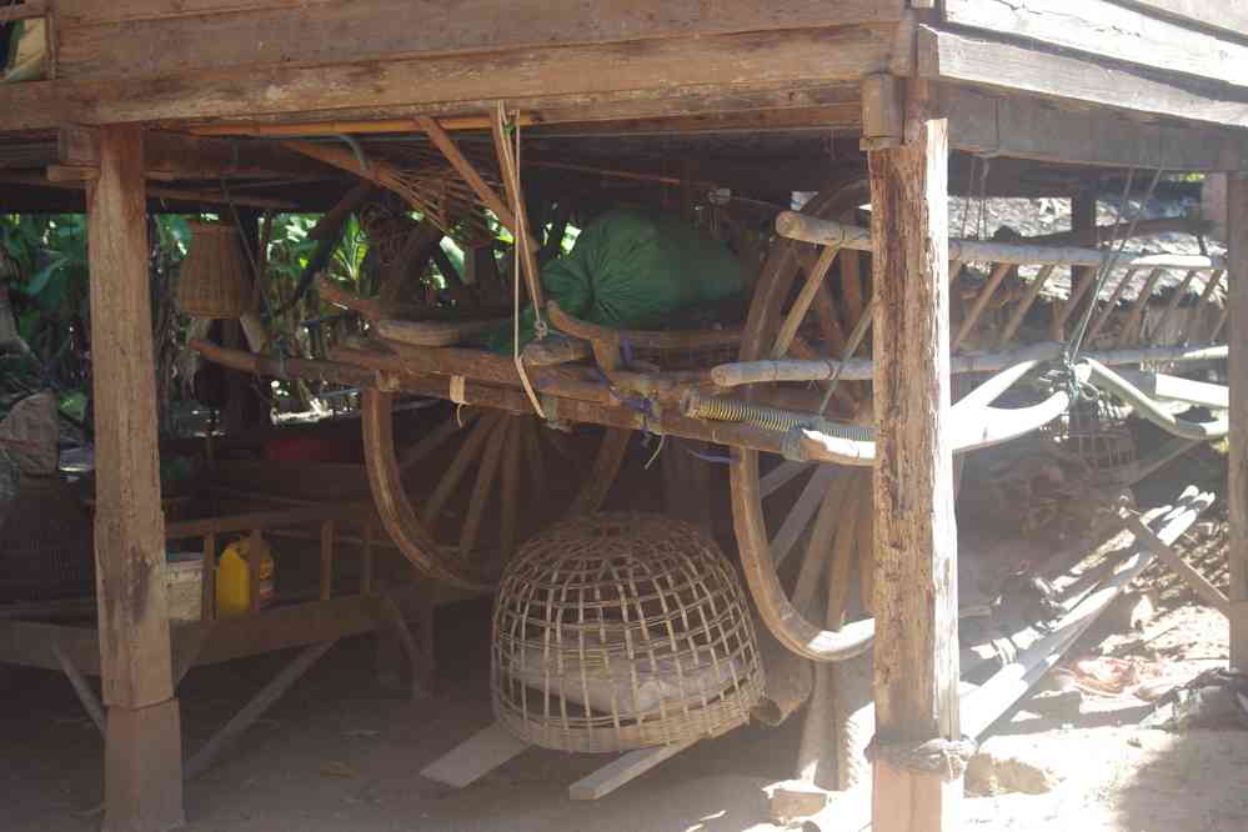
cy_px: 416
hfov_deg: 37.9
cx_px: 624
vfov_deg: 25.8
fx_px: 1820
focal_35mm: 52
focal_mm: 35
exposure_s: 1/60
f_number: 7.1
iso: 400
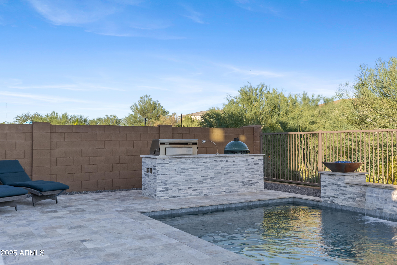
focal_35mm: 35
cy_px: 132
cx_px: 198
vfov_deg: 37.9
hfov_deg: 54.4
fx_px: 386
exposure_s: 1/640
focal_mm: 35
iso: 250
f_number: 2.8
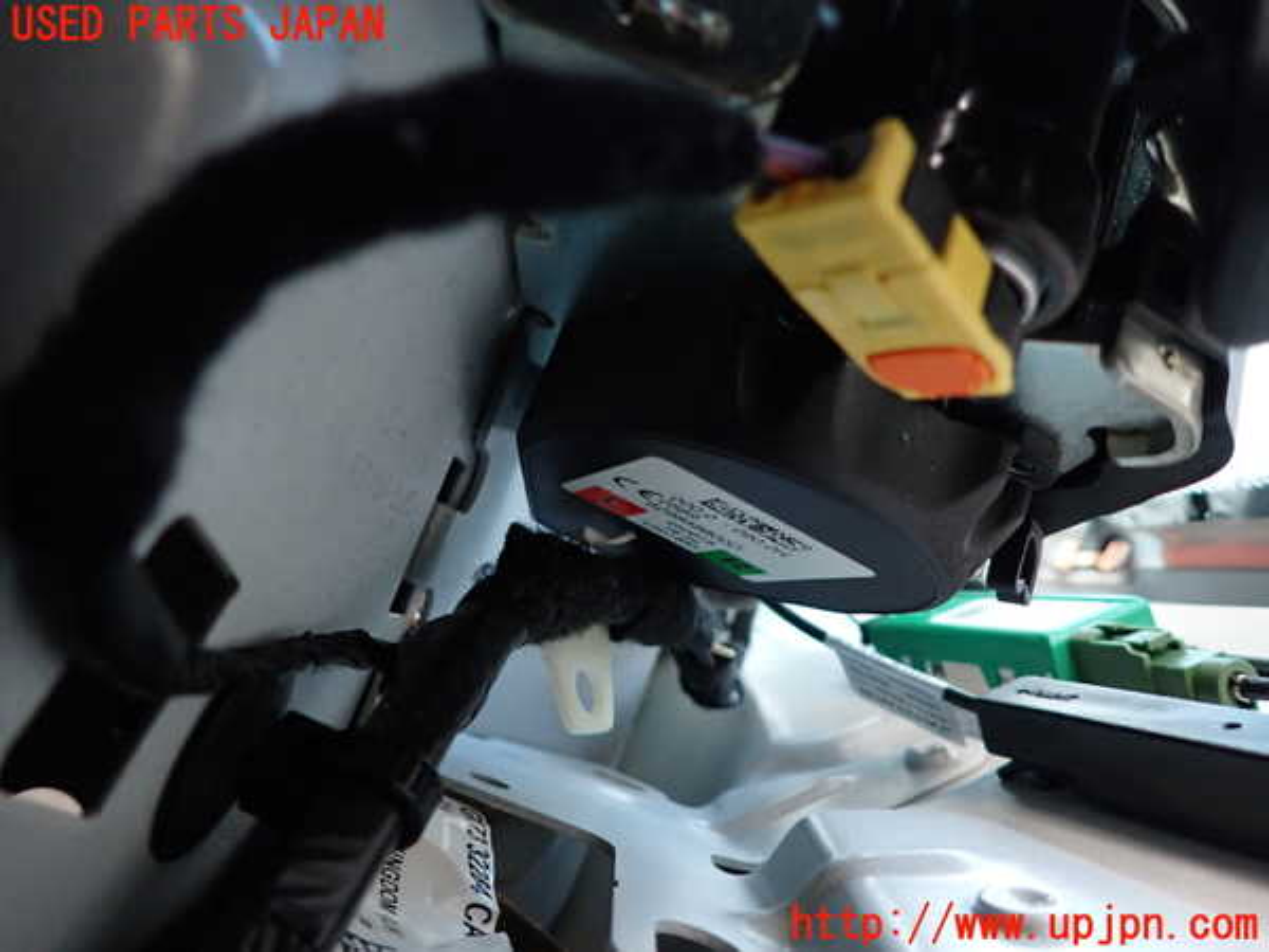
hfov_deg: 69.4
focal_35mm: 25
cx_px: 634
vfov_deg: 54.9
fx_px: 916
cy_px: 476
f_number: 2
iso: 320
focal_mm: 4.5
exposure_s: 1/30
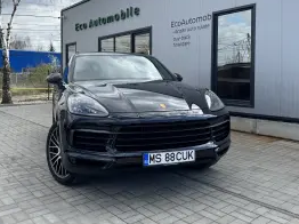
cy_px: 85
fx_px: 285
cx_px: 140
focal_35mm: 33
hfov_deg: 55.4
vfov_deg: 42.6
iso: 80
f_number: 1.78
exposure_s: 1/2105
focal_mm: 6.76
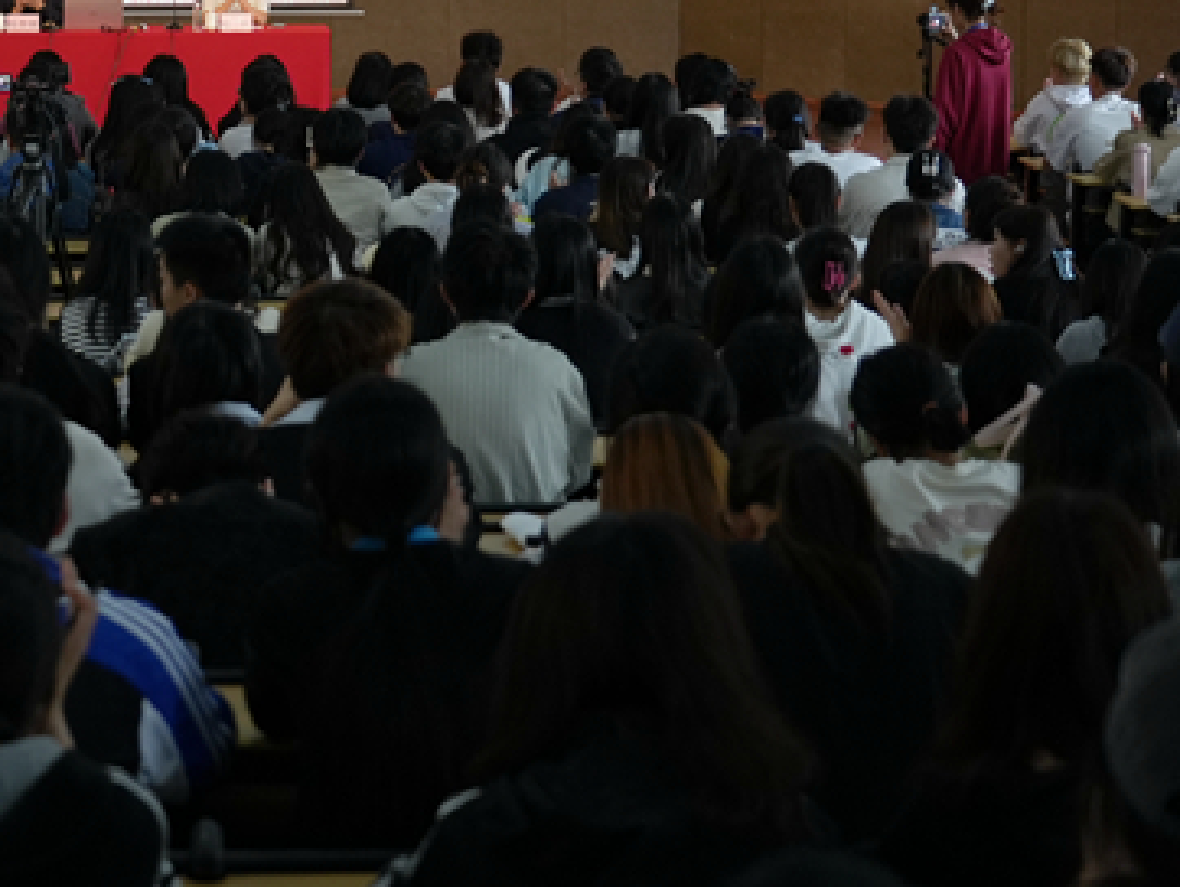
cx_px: 55
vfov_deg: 14.1
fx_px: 3548
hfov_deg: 18.5
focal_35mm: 104
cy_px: 34
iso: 1000
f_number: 4
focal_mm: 49
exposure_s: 1/100
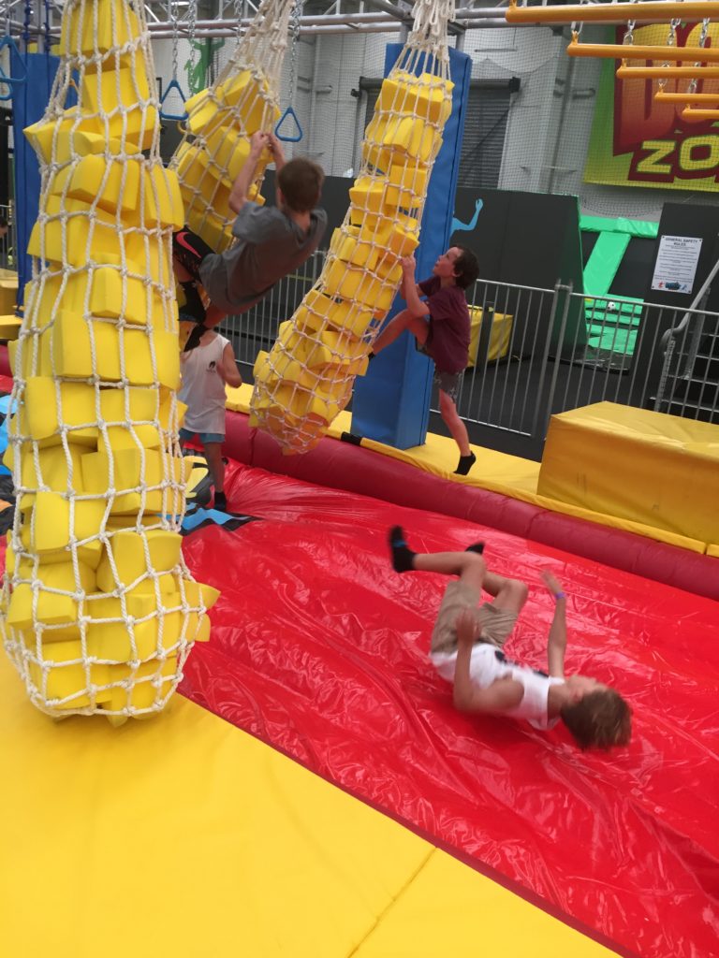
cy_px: 479
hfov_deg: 48.2
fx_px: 803
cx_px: 360
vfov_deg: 61.7
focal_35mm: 29
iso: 50
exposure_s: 1/33
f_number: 2.2
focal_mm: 4.15
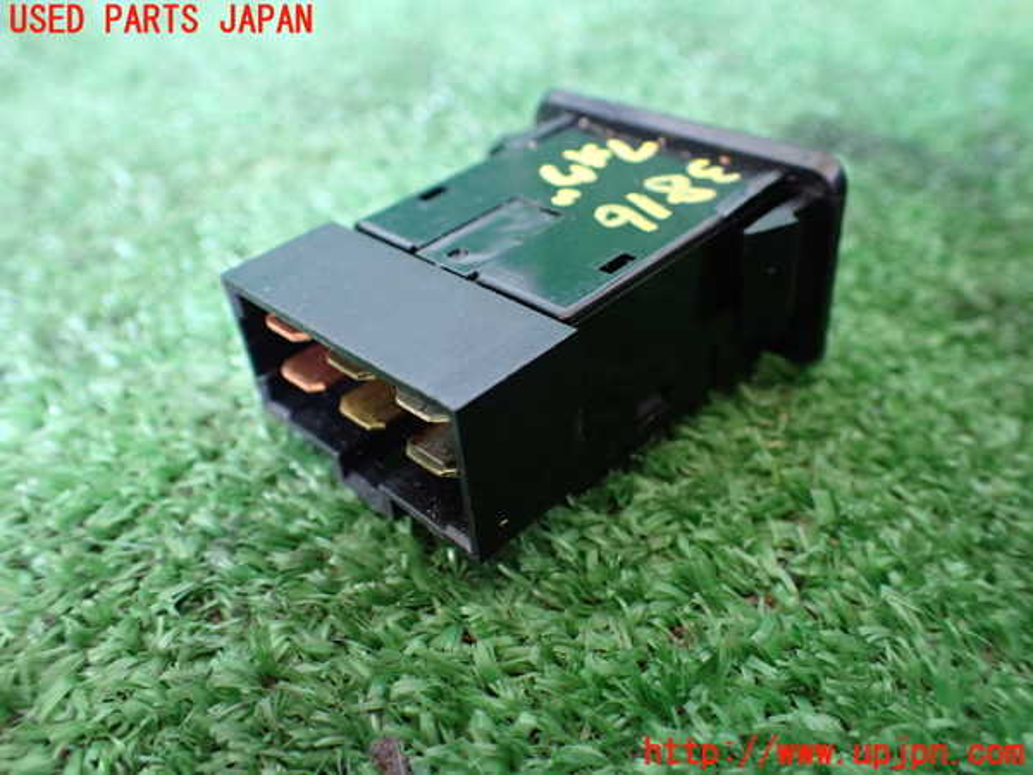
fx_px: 895
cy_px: 388
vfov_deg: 46.8
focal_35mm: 30
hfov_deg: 60.0
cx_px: 516
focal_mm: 5.4
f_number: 2.3
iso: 800
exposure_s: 1/50
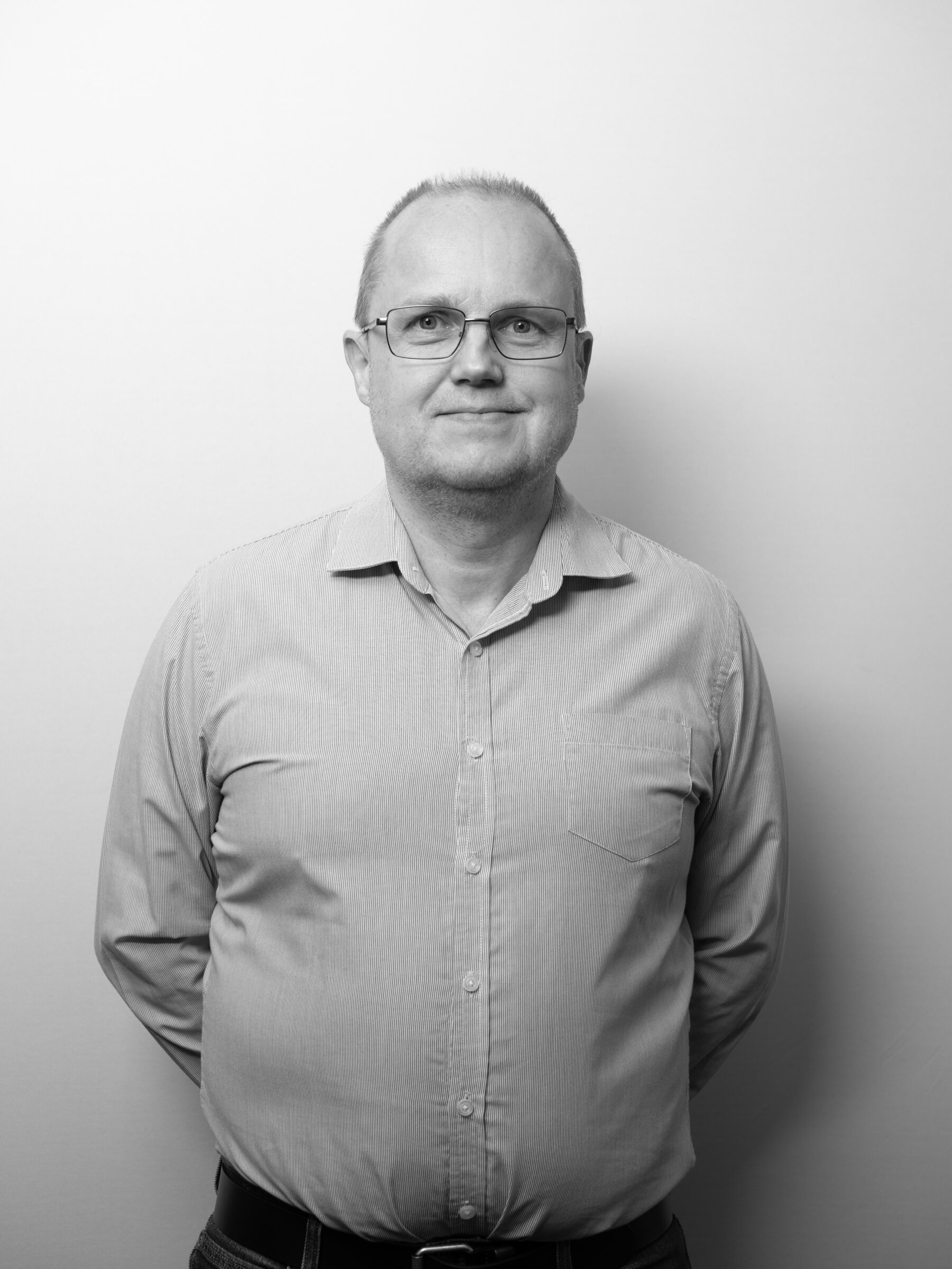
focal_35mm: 50
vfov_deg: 38.2
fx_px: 1833
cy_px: 634
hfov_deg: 29.1
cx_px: 476
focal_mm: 25
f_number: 3.2
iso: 64
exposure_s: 1/125
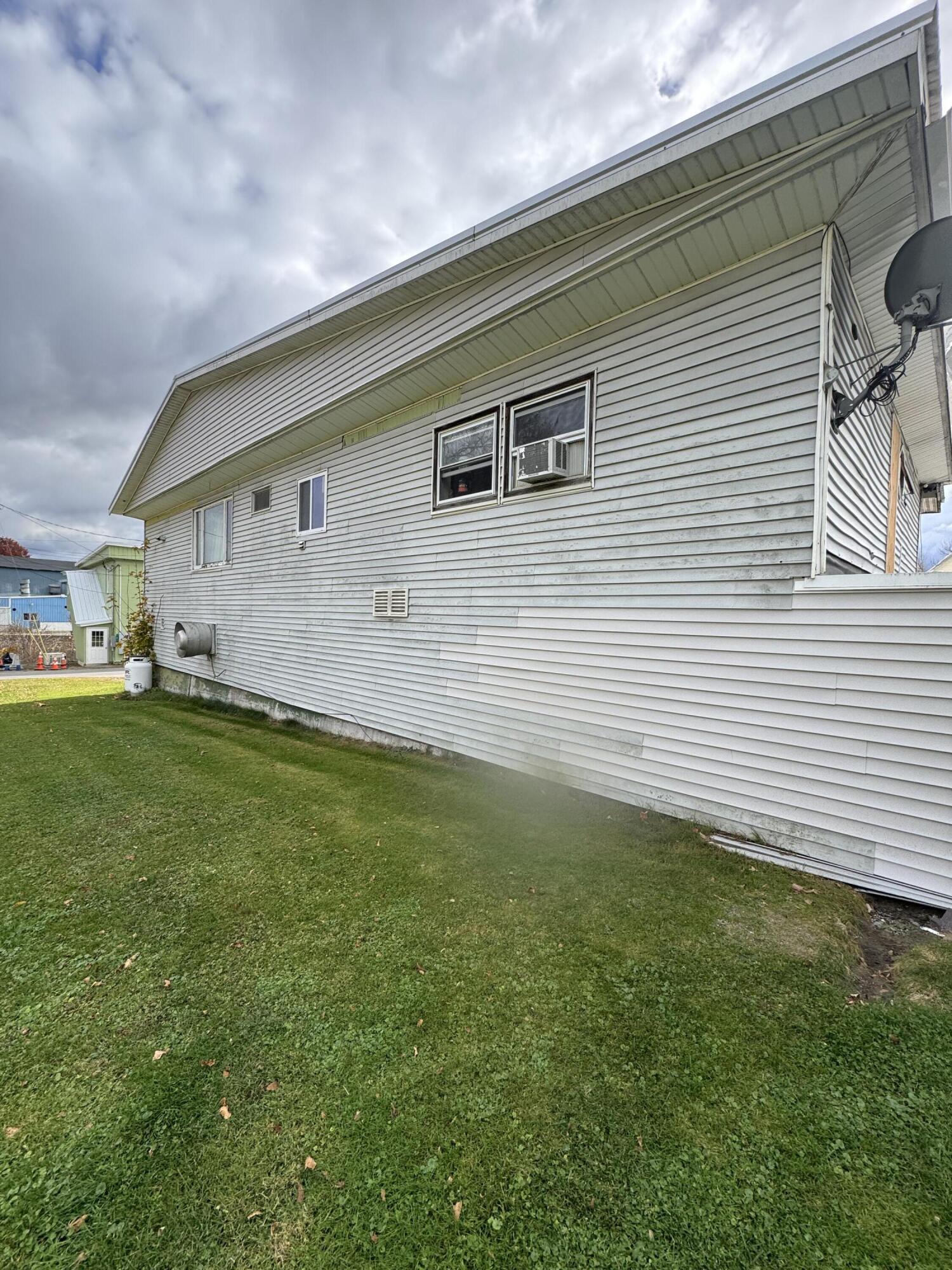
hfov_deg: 85.7
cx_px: 476
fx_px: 513
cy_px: 635
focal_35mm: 14
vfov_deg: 102.1
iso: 40
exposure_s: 1/664
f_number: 2.2
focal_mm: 2.22
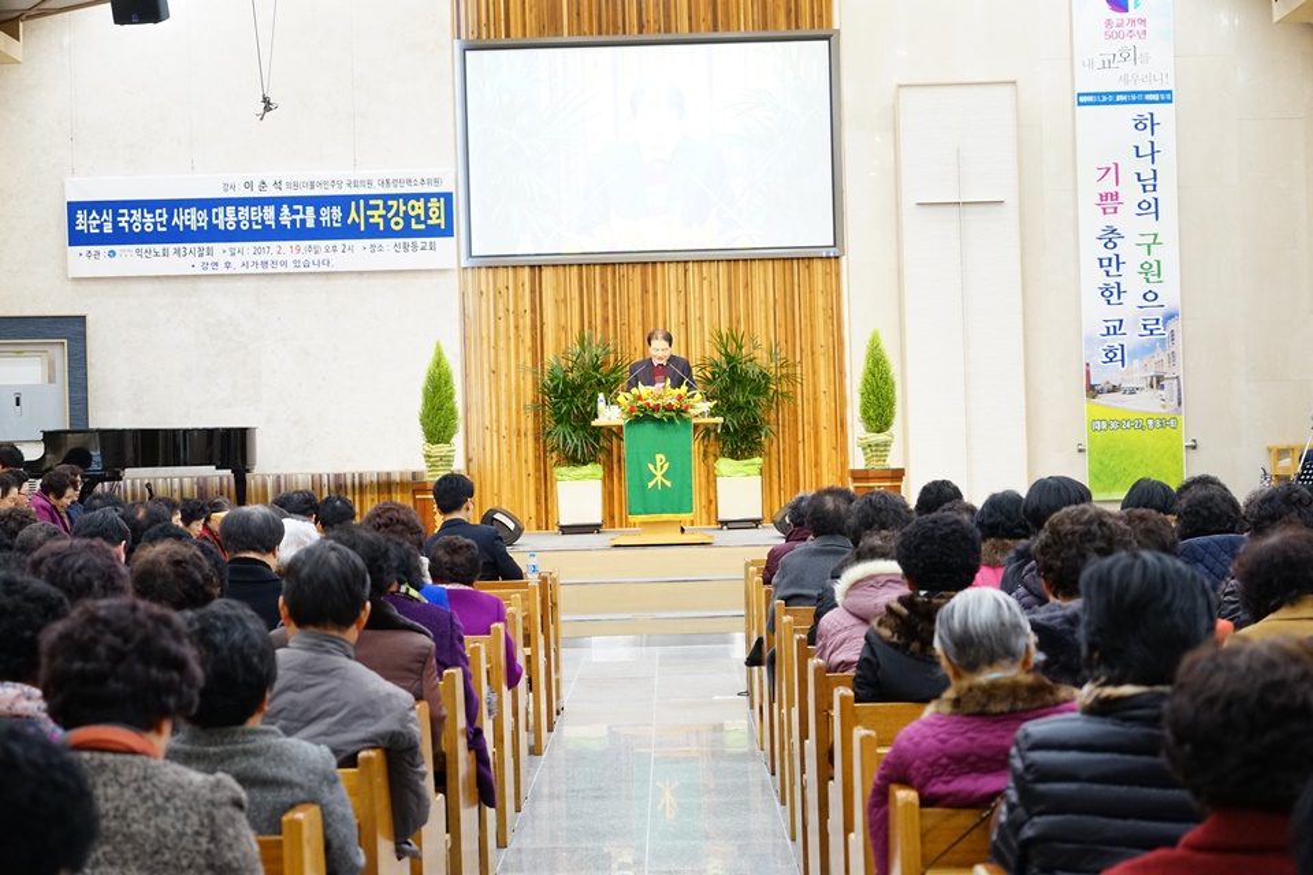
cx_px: 656
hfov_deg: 33.9
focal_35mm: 59
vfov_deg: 23.0
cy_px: 438
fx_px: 2152
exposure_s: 1/60
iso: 1600
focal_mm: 59
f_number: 5
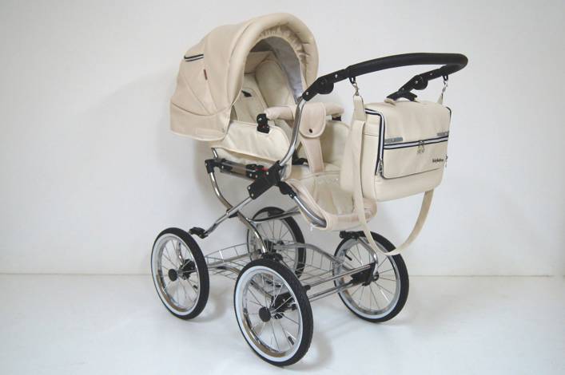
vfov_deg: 34.1
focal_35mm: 39
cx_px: 282
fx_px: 612
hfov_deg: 49.6
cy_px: 188
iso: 1600
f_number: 4
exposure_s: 1/80
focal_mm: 26
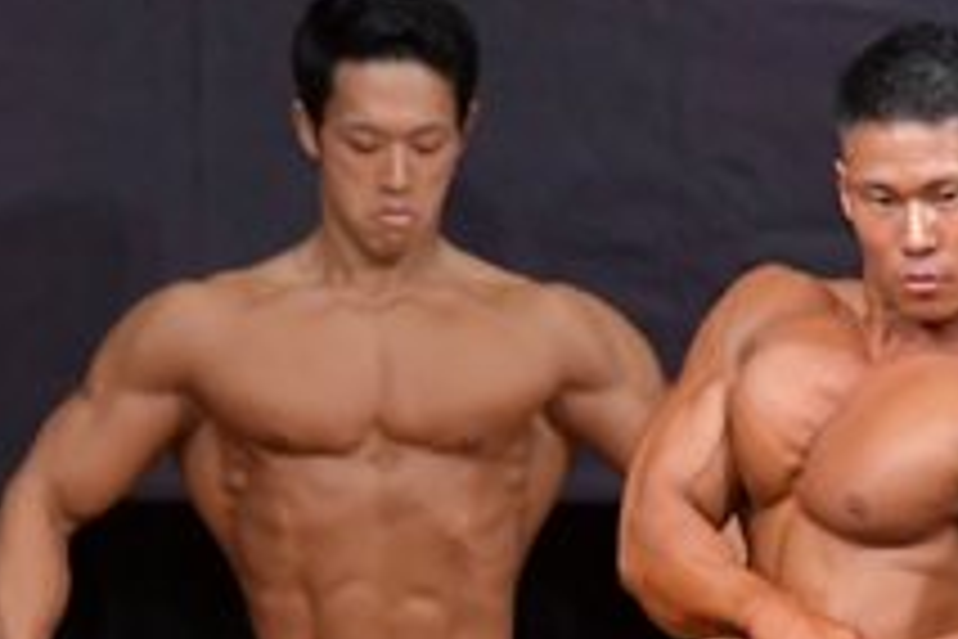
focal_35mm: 983
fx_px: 26157
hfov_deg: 2.1
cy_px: 914
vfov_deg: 1.4
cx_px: 843
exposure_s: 1/400
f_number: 5.6
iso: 5000
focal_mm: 180
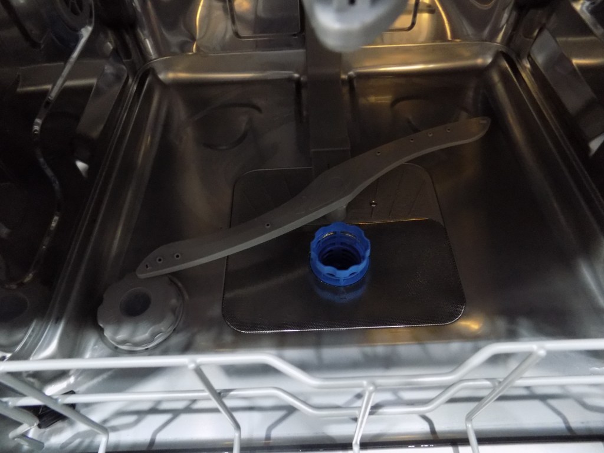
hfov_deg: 73.9
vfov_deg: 58.9
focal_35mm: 23
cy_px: 226
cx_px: 302
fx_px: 401
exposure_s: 1/13
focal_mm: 4
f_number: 3.1
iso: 400
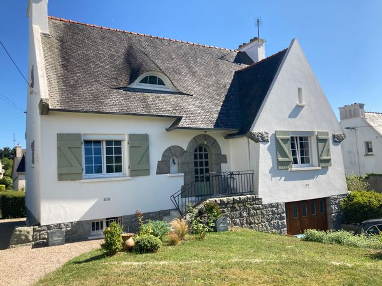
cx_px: 191
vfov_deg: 49.7
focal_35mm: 28
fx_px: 309
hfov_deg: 63.4
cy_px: 143
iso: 20
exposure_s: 1/1453
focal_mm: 3.99
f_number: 1.8
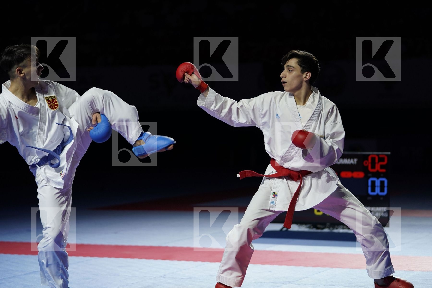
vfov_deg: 13.2
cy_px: 144
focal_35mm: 104
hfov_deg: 19.6
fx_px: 1248
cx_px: 216
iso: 1000
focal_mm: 104
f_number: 2.8
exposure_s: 1/1000
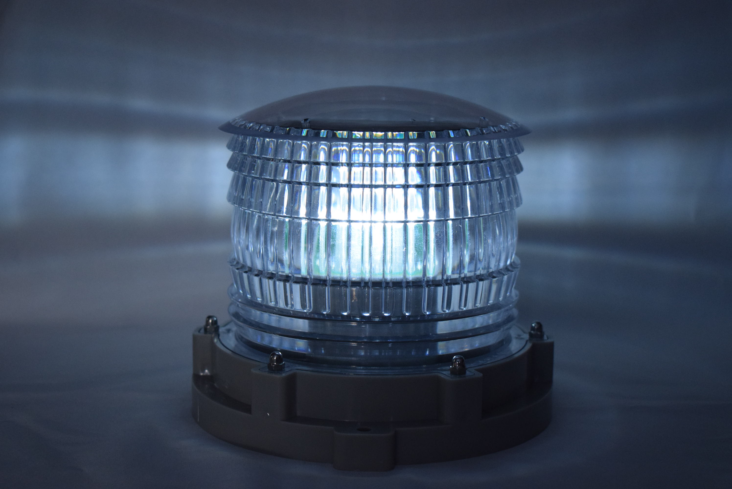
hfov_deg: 31.9
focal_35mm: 63
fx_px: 1282
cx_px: 366
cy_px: 244
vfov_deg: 21.6
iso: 2000
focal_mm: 42
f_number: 5
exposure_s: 1/125
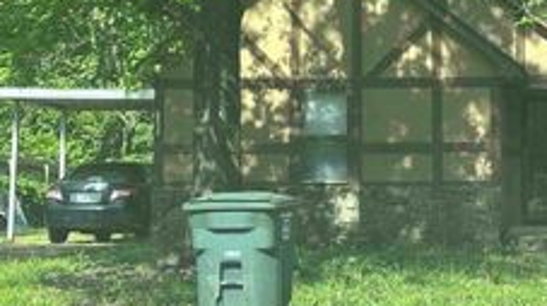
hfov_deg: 17.1
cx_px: 390
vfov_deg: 9.6
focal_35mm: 125
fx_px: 1811
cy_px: -37
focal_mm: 5.96
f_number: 1.6
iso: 32
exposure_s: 1/381
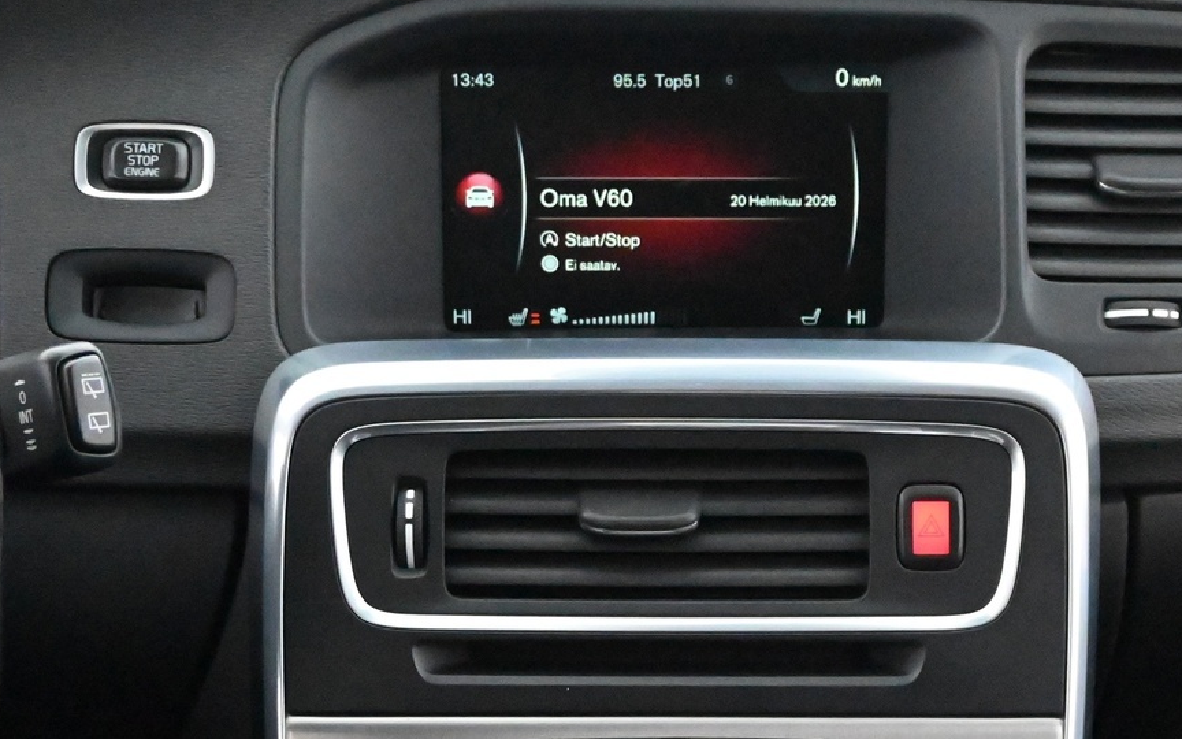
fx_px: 2817
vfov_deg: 14.8
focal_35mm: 87
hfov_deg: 23.7
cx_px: 664
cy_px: 647
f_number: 4.8
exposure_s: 1/50
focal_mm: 30.5
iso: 18000
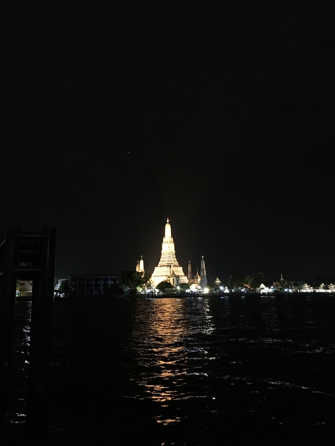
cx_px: 168
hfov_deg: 48.2
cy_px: 223
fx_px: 374
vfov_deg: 61.7
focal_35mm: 29
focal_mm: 4.15
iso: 320
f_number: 2.2
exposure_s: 1/17
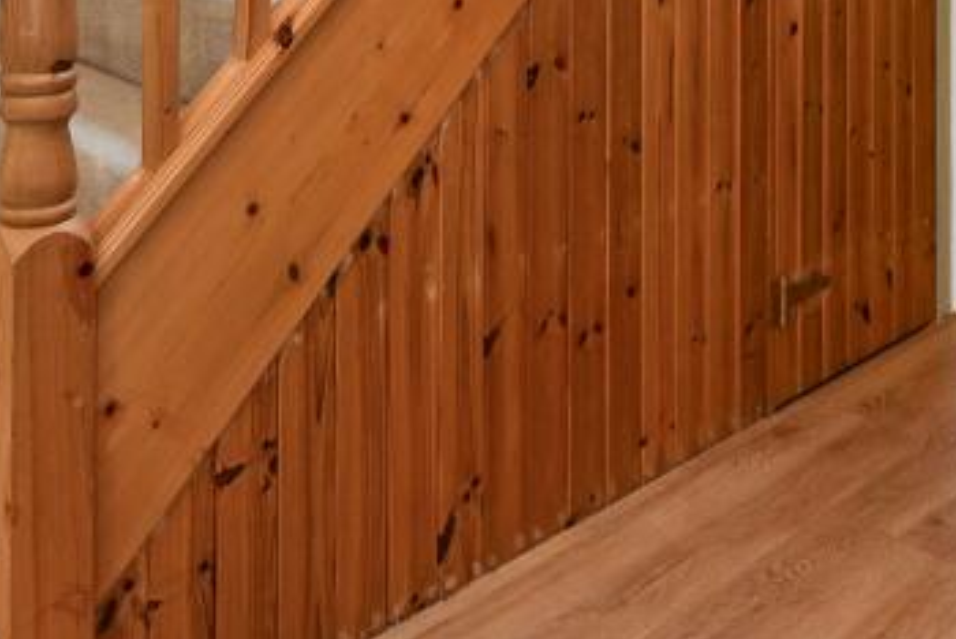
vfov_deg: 27.8
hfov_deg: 47.0
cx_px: 361
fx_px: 1090
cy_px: -167
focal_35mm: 41
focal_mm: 14
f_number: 8
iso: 400
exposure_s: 1/10
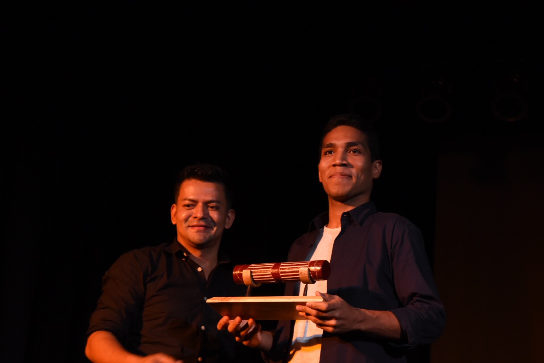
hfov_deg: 23.6
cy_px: 165
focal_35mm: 86
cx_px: 290
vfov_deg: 15.9
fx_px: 1299
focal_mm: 65
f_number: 7.1
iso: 2500
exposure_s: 1/80
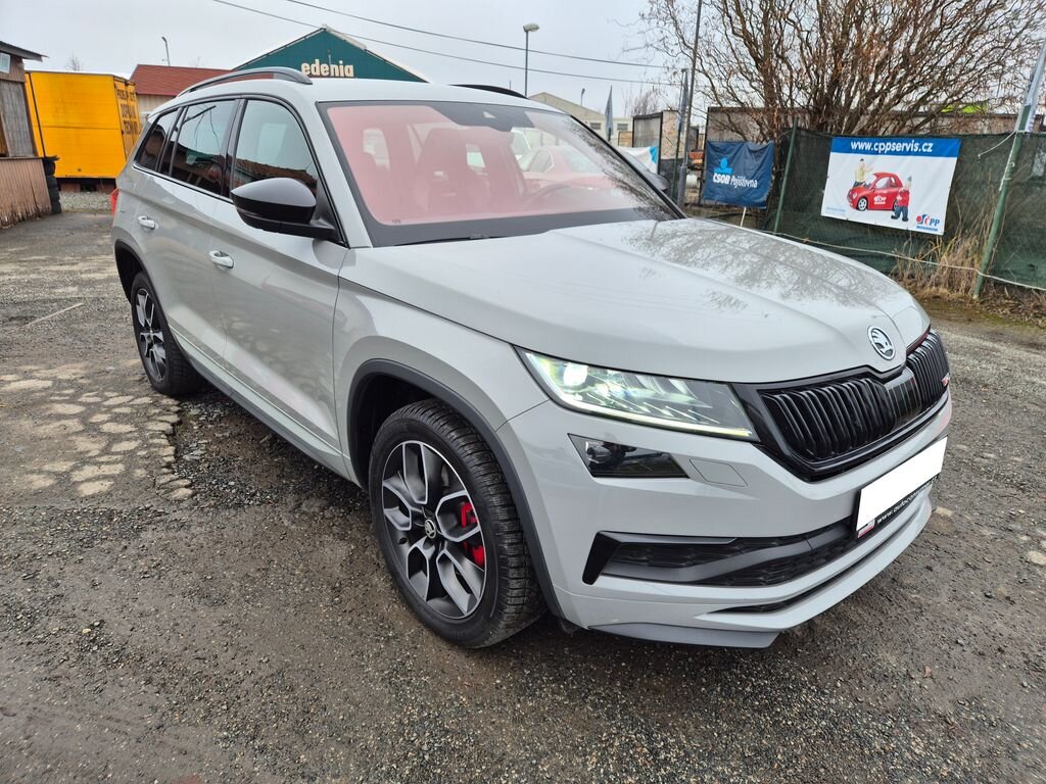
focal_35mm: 23
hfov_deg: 73.9
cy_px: 392
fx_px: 695
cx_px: 523
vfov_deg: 58.9
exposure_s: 1/50
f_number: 1.8
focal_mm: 5.4
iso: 25
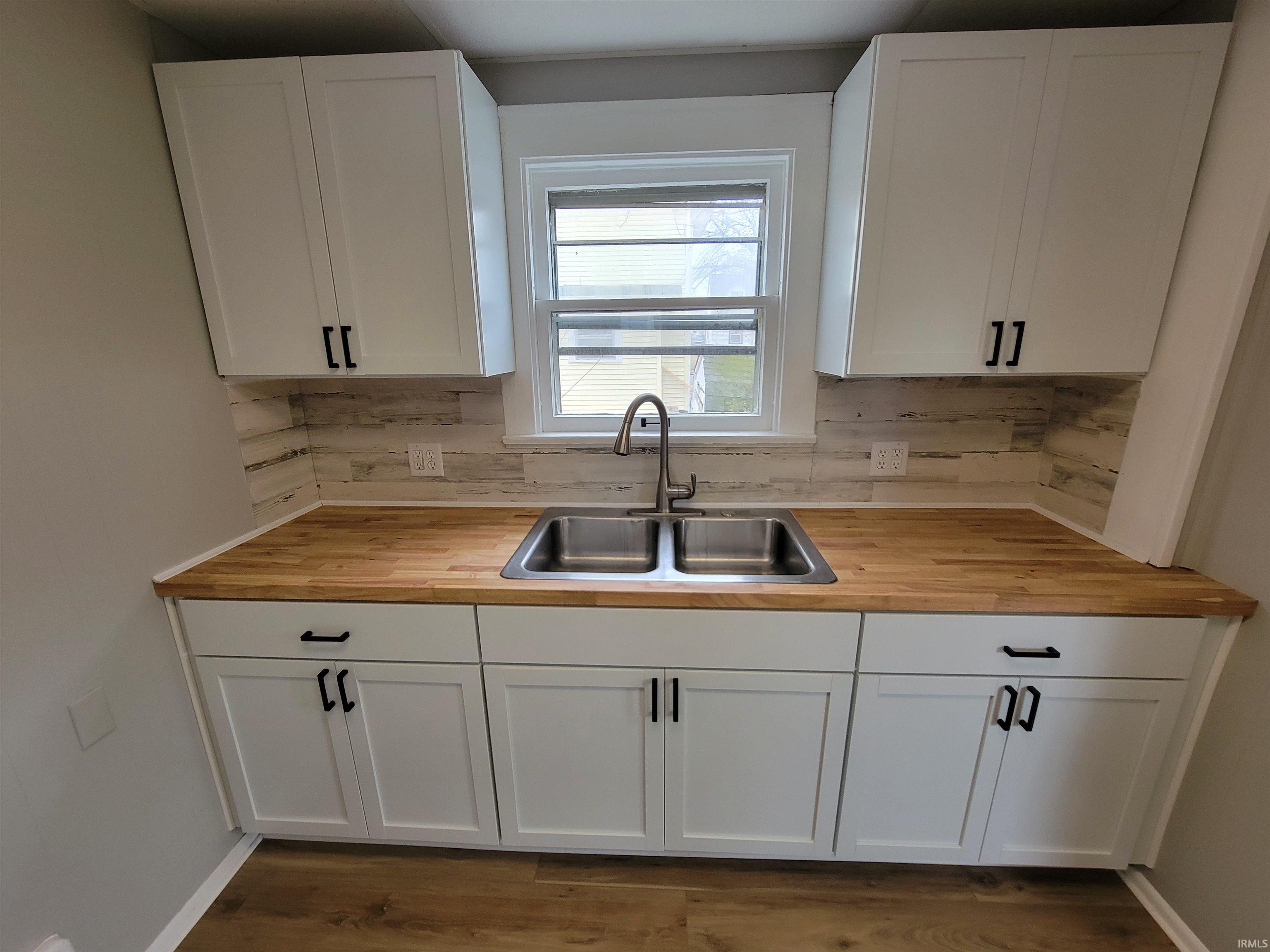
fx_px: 477
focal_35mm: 13
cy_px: 476
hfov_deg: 106.2
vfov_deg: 89.9
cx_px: 635
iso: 160
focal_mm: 2.2
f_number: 2.2
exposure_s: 1/60
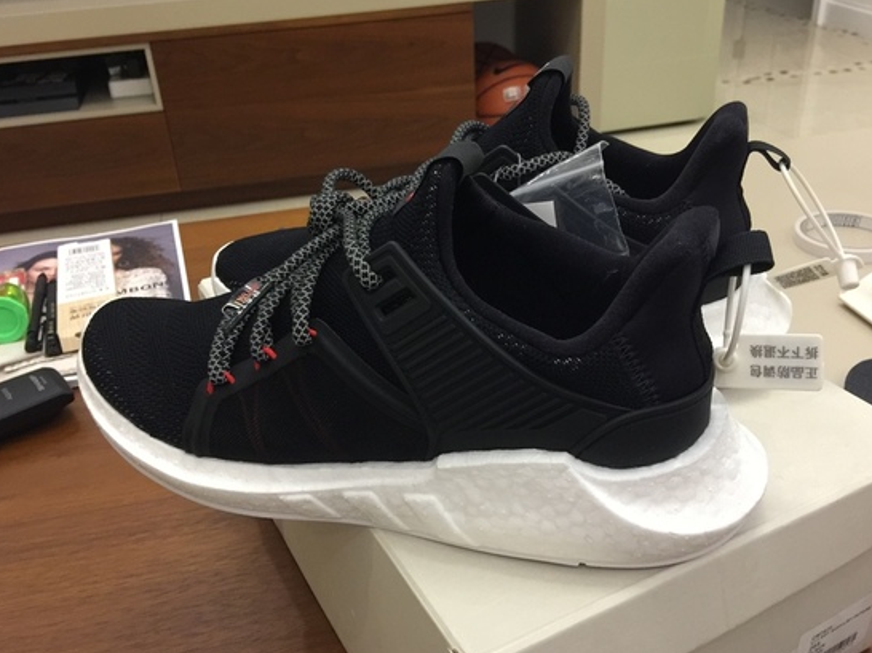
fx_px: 856
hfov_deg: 54.0
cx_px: 426
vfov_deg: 41.8
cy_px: 342
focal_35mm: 34
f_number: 2.2
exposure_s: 1/17
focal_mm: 4.15
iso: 160
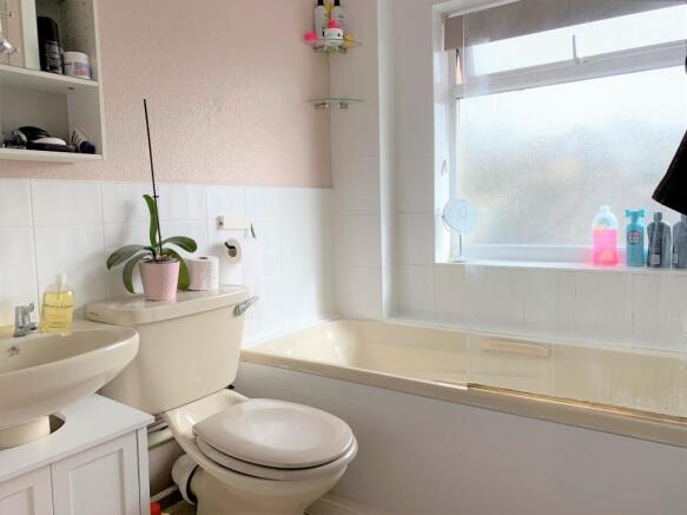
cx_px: 344
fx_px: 516
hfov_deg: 67.3
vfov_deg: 53.0
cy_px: 258
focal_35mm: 26
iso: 25
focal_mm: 4.25
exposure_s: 1/239
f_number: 1.8
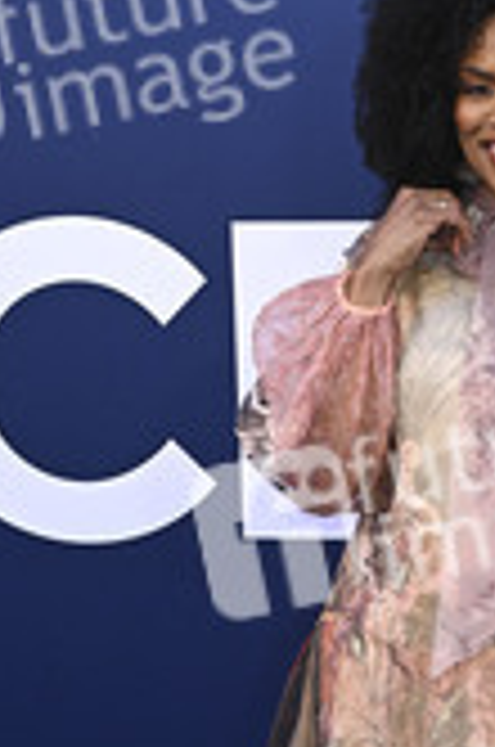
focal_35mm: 87
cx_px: 554
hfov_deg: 15.2
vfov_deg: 22.6
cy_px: 738
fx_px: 1802
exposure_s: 1/200
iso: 500
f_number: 5.6
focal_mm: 36
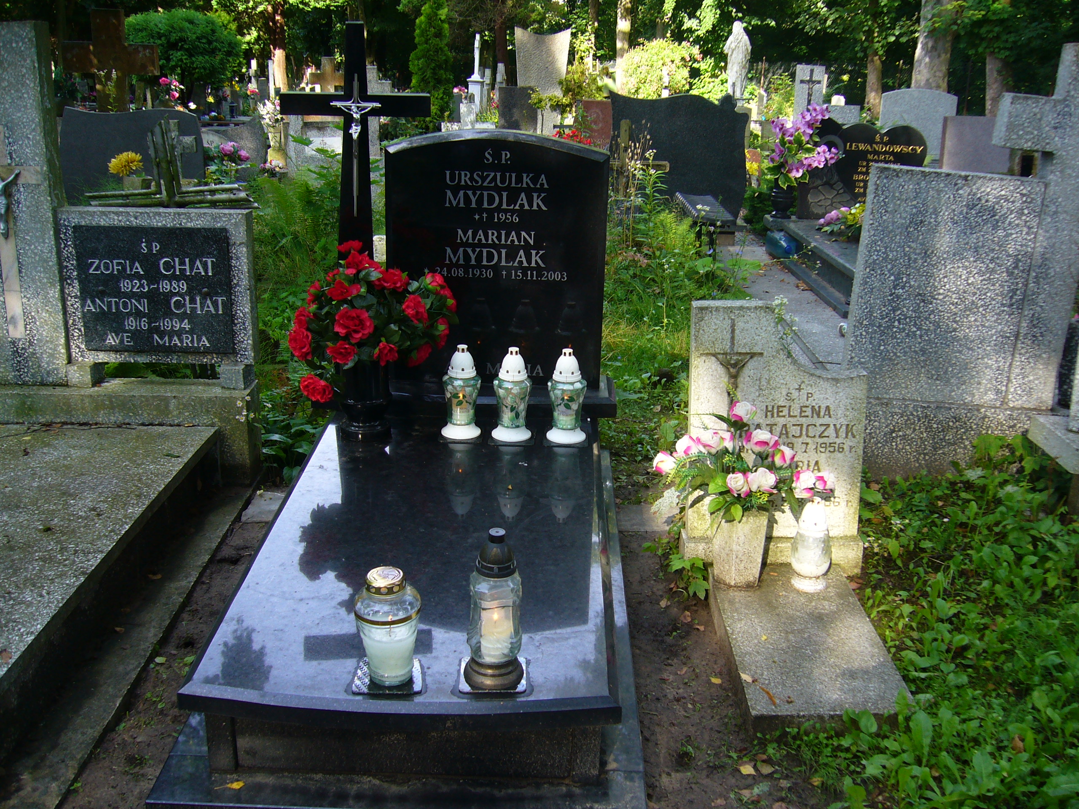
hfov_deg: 52.6
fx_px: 1091
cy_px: 404
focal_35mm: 35
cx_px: 540
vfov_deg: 40.7
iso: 80
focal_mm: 5.8
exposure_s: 1/80
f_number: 2.8
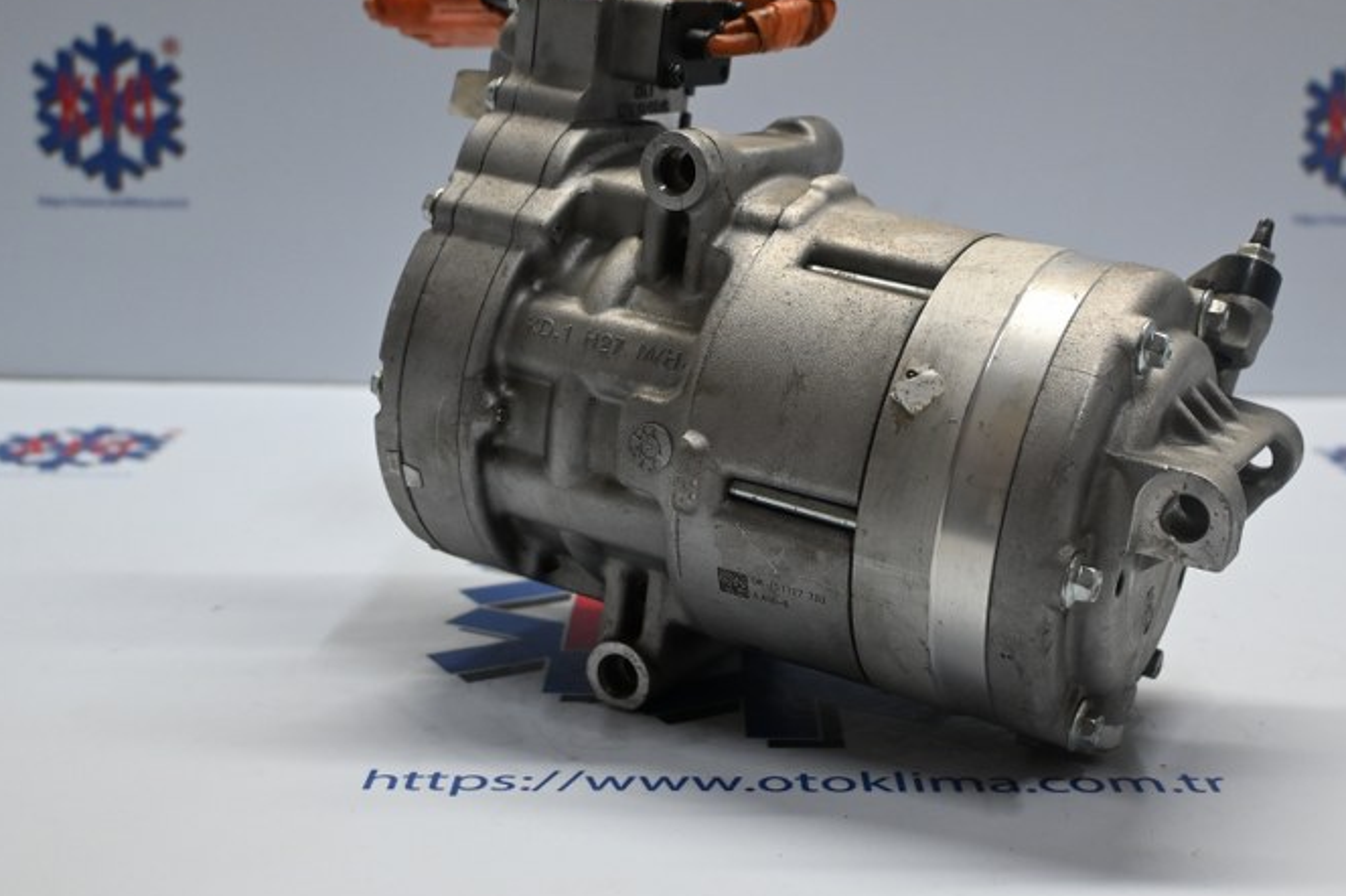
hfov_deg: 41.2
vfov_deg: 28.1
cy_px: 380
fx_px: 1790
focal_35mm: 48
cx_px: 734
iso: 1000
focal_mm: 26.5
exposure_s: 1/125
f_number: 4.5
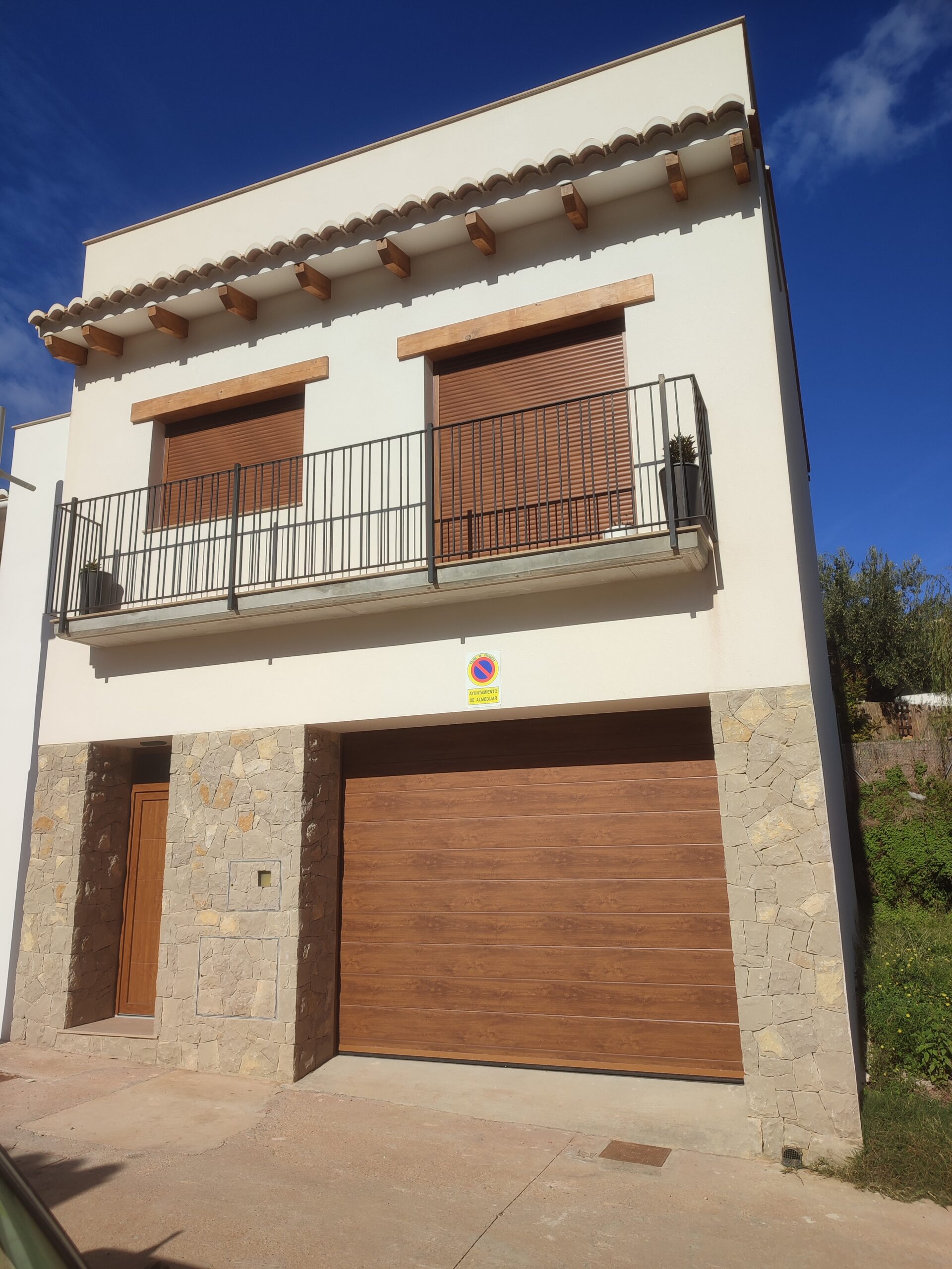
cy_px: 634
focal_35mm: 24
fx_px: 880
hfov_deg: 56.8
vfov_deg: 71.6
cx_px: 476
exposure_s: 1/1322
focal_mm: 5.89
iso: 50
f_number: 1.89
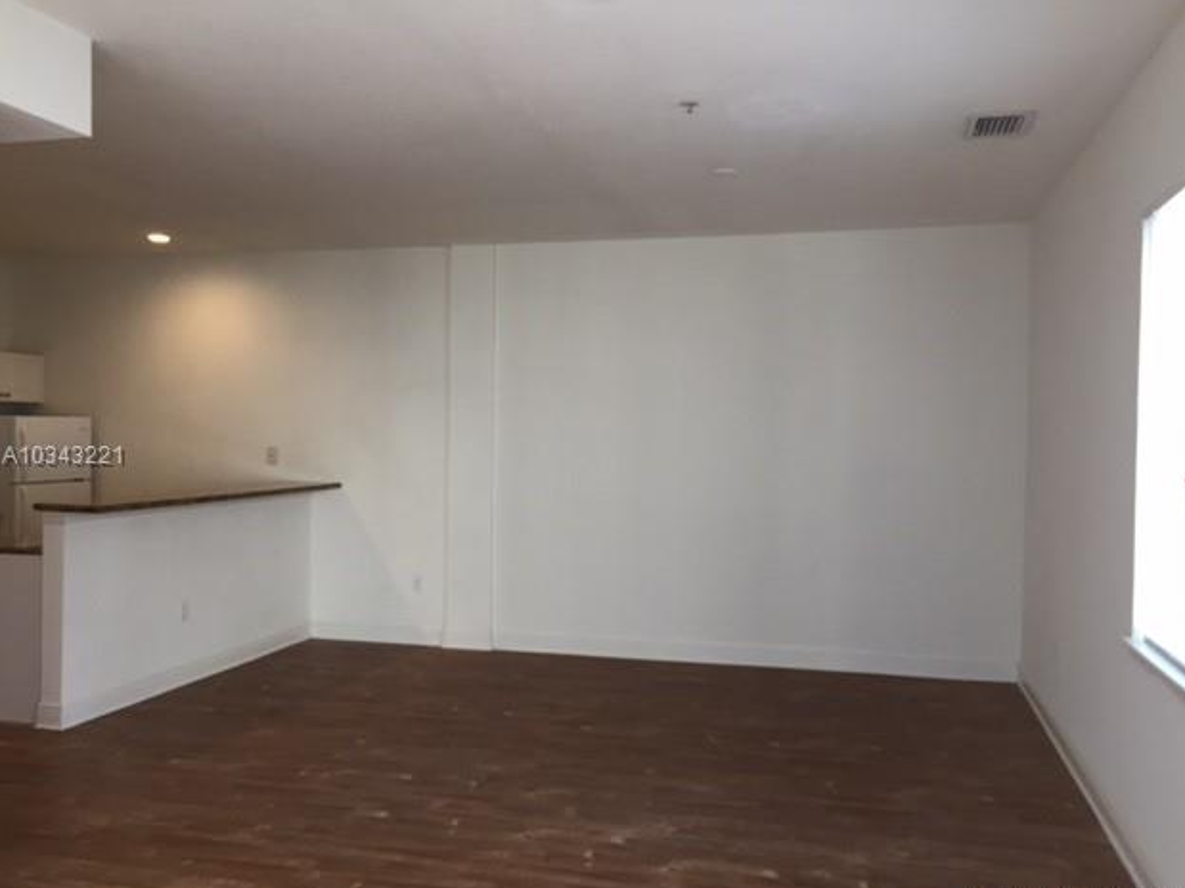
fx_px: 1027
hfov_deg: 60.0
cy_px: 457
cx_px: 611
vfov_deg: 46.8
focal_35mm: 30
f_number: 2.2
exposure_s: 1/30
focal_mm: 4.15
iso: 40
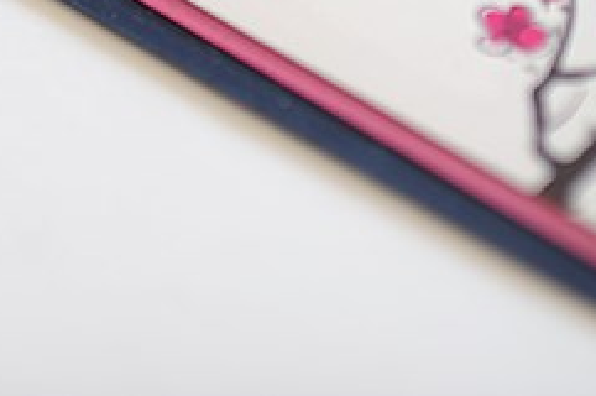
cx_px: 138
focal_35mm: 109
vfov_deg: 11.9
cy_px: -217
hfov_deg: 18.6
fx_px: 1802
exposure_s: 1/400
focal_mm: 35
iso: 160
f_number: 2
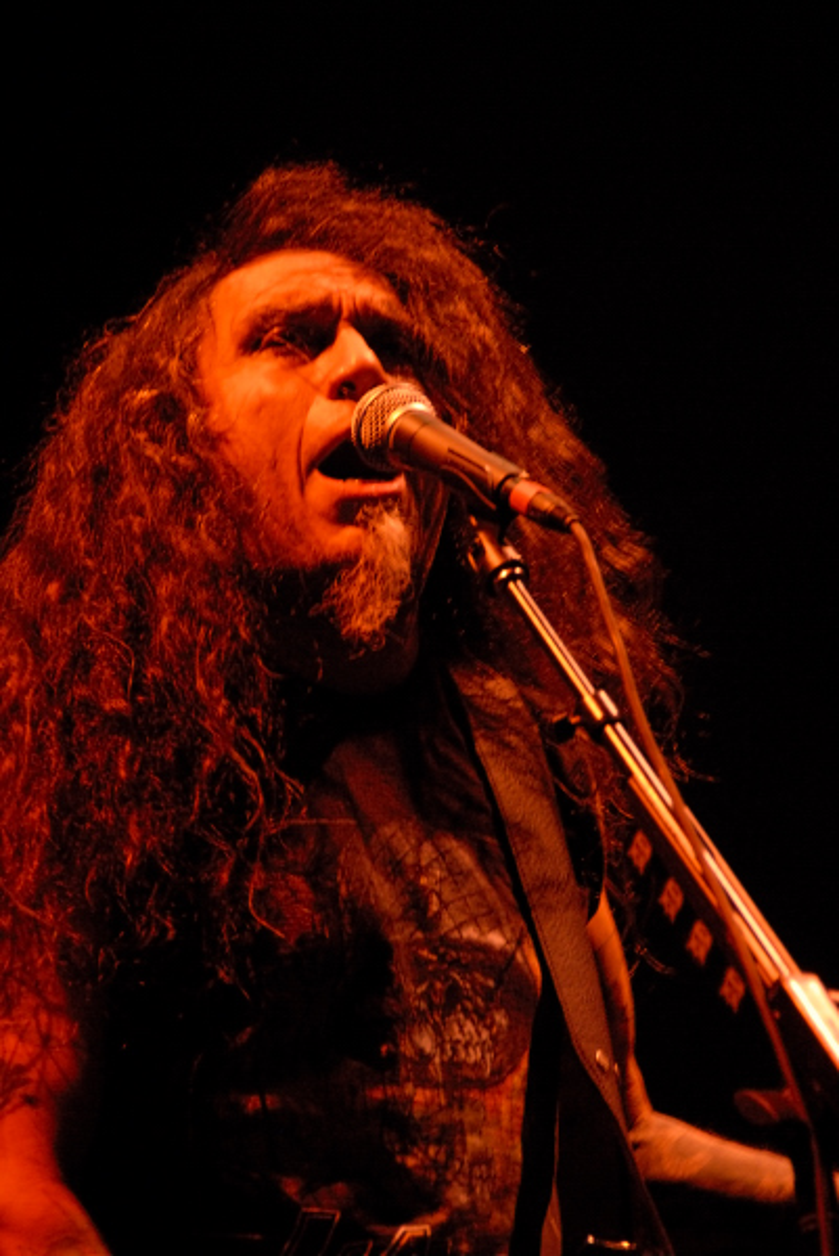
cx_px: 420
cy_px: 628
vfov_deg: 10.2
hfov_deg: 6.8
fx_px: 7066
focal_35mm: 202
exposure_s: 1/80
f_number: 5.6
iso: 1000
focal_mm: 135
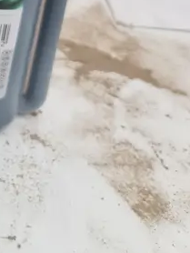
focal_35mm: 92
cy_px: -148
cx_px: -155
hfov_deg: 14.2
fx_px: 672
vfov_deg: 18.4
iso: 160
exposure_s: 1/120
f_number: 1.8
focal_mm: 7
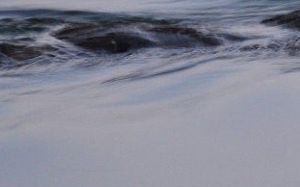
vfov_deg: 0.9
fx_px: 12020
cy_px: -37
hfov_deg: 1.4
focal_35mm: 1471
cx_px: 277
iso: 1800
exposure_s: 1/30
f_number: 5.6
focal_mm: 300
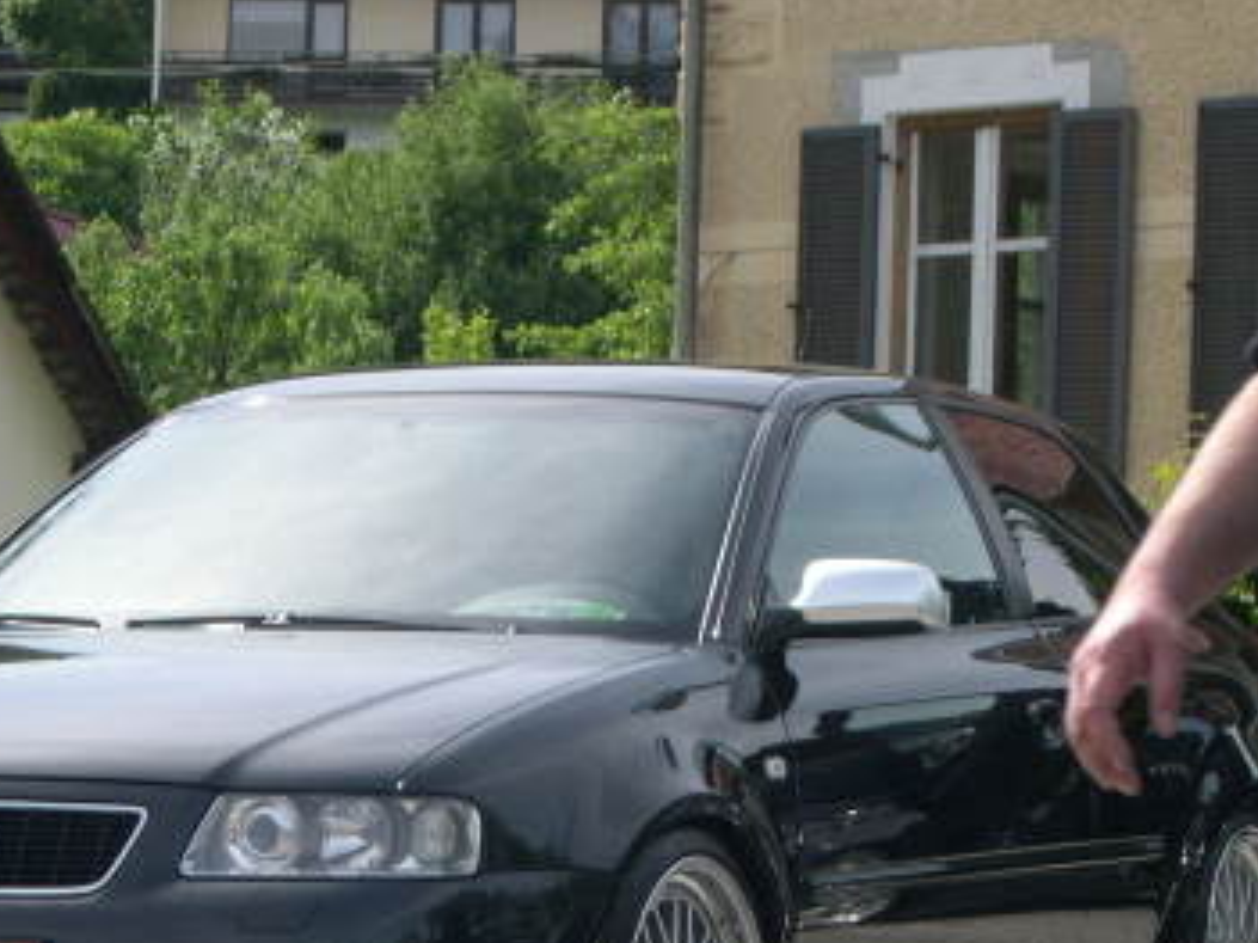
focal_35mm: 208
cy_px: 825
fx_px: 7556
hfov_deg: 9.5
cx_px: 344
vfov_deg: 7.1
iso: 100
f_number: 4.9
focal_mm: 24
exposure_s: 1/322
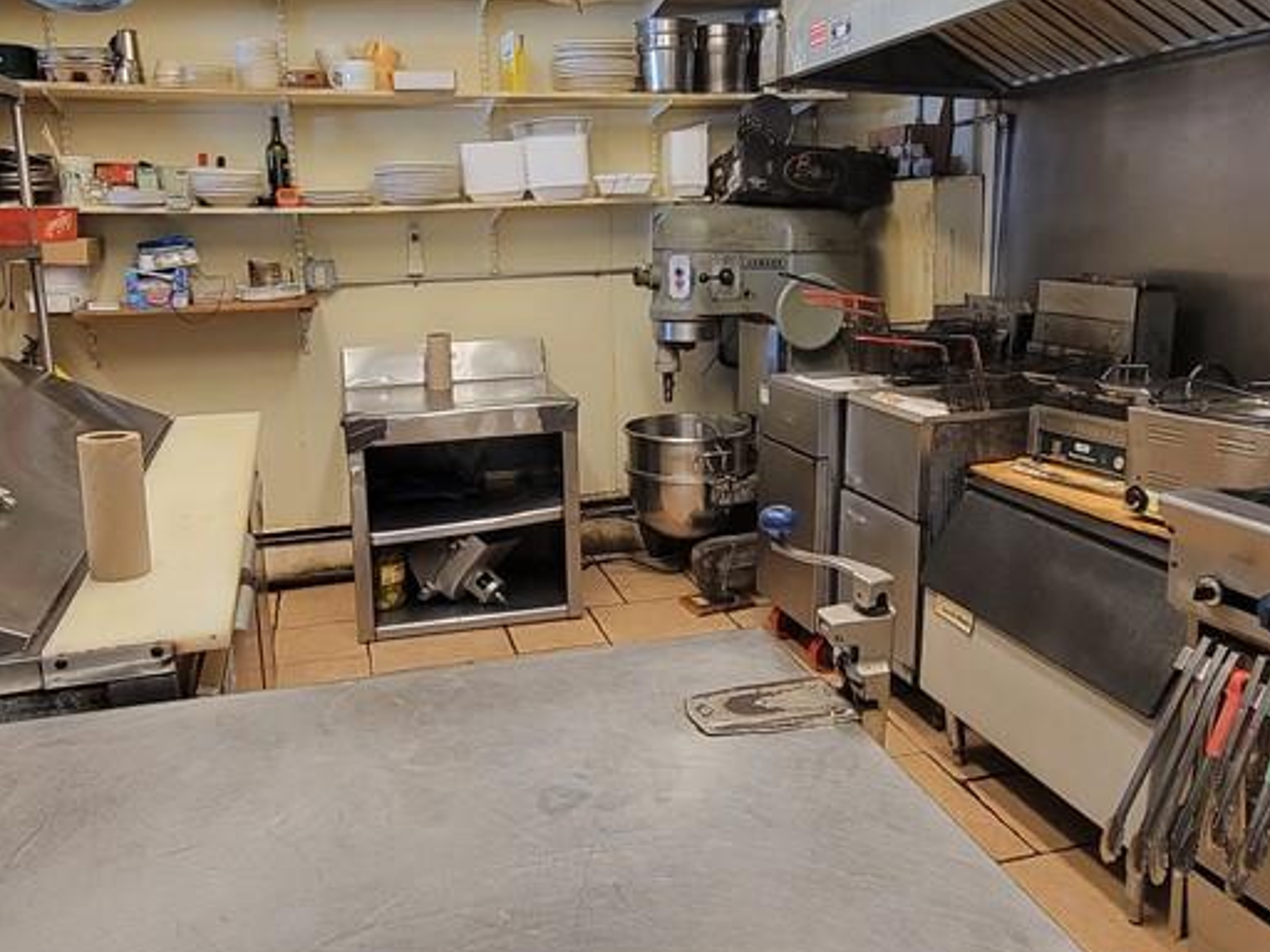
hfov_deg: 67.3
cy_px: 392
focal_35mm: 26
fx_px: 954
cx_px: 633
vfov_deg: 52.8
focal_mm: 2.2
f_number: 2.2
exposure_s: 1/60
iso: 320
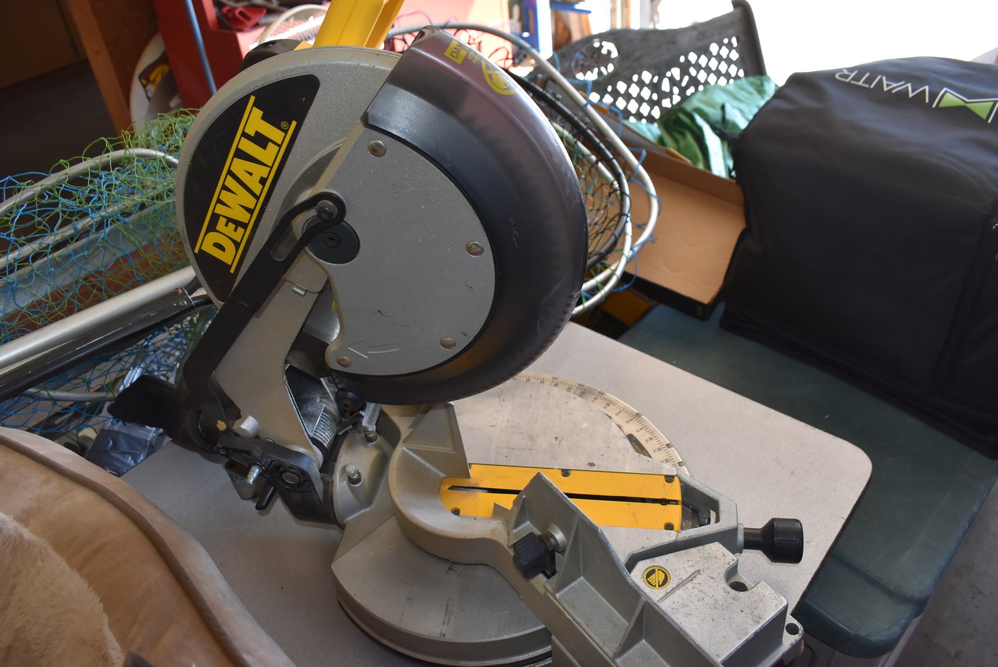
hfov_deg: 67.3
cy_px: 334
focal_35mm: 27
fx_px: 749
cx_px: 499
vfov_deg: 48.0
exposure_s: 1/200
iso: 640
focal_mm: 18
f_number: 5
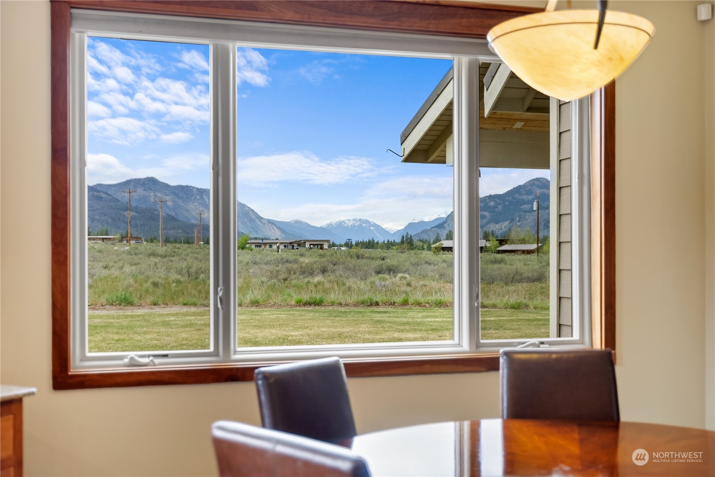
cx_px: 358
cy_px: 238
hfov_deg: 48.0
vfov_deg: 33.1
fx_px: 803
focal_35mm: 40
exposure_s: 1/125
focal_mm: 40.4
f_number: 5
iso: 400
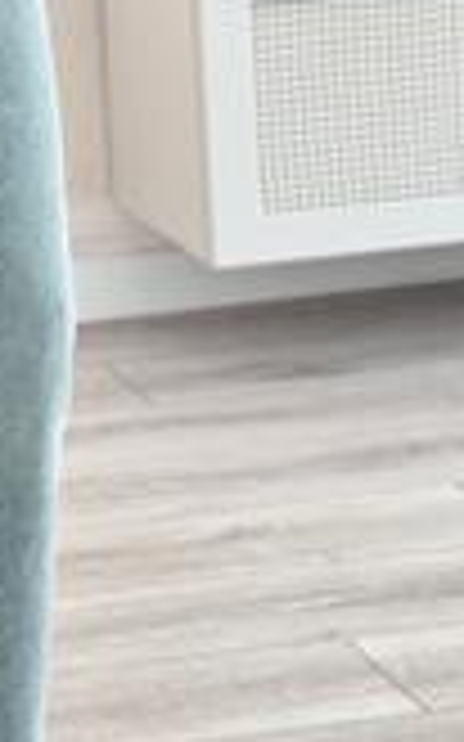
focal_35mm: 160
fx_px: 3240
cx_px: -234
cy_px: -90
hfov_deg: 8.0
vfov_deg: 12.8
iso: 64
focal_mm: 6.76
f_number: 1.78
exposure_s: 1/121
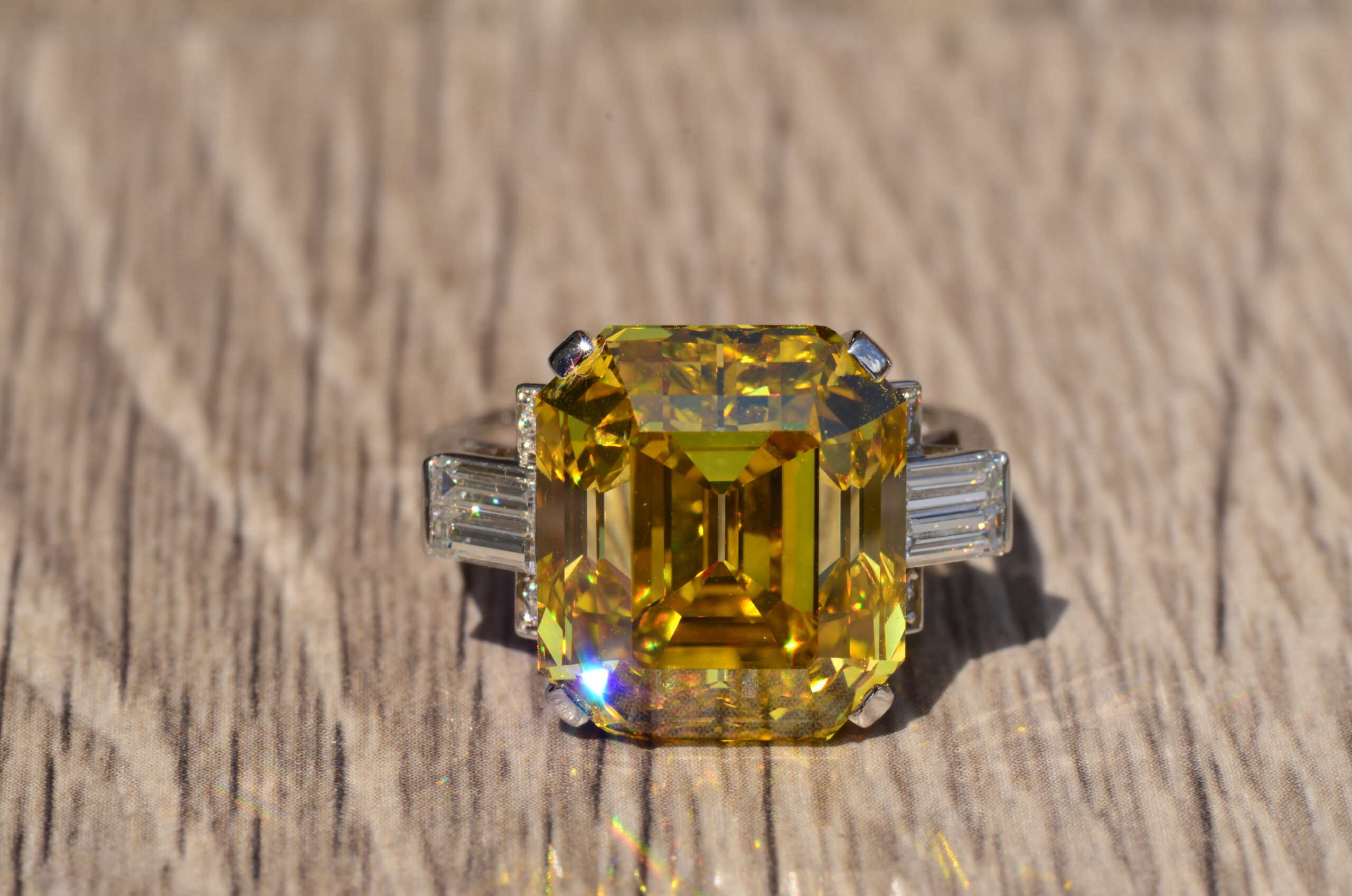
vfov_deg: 8.7
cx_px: 676
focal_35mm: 158
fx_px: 5903
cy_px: 448
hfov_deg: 13.1
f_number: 20
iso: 125
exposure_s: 1/125
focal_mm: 105
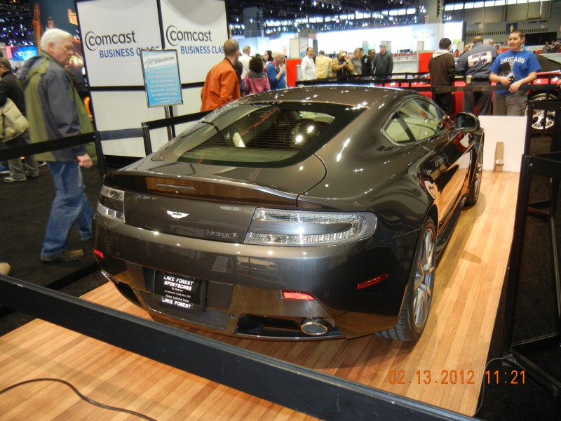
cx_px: 280
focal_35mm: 30
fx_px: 486
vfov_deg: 46.8
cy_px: 210
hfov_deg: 60.0
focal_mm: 5.4
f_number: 3.5
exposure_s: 1/30
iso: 267
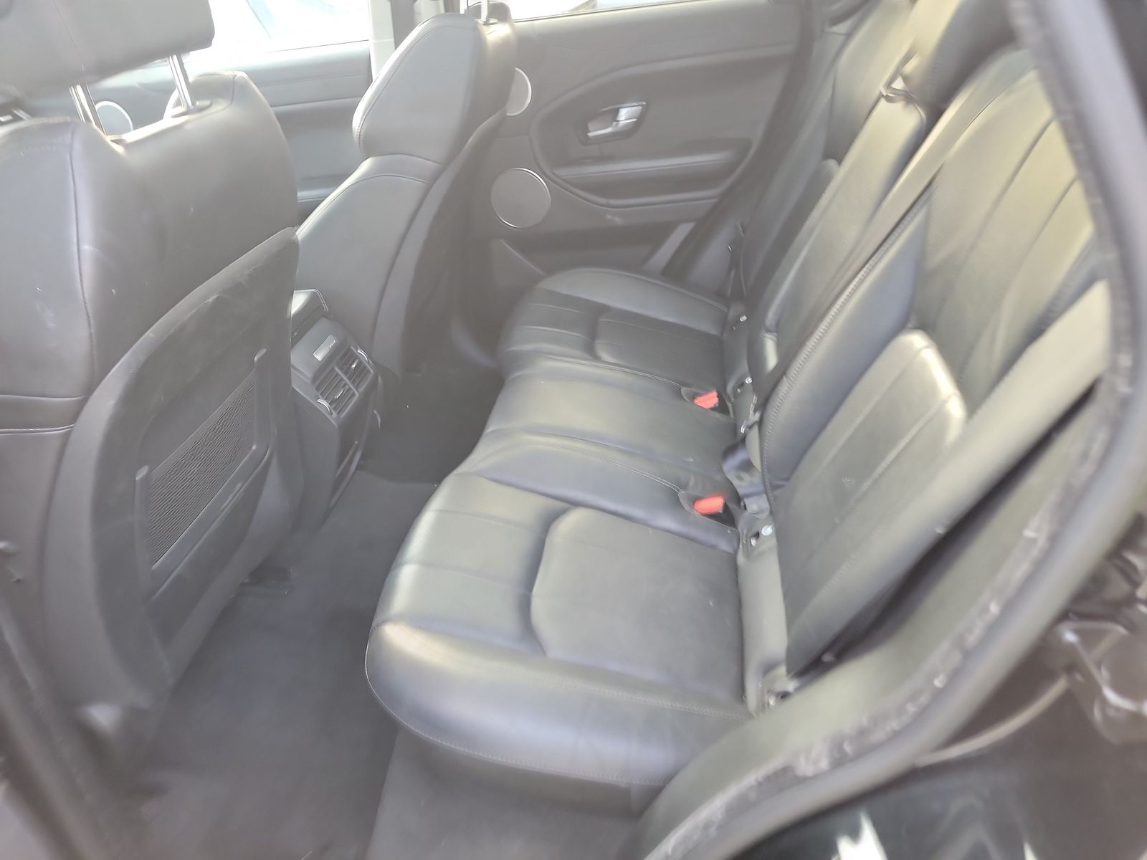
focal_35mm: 24
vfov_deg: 56.8
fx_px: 795
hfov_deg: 71.6
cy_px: 430
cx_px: 574
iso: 345
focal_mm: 6.7
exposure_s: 1/59
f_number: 1.8
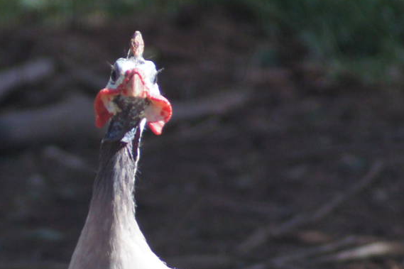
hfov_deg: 2.0
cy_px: 169
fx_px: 11824
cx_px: 99
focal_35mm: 1054
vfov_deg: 1.3
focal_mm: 250
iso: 640
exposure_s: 1/400
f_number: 5.6
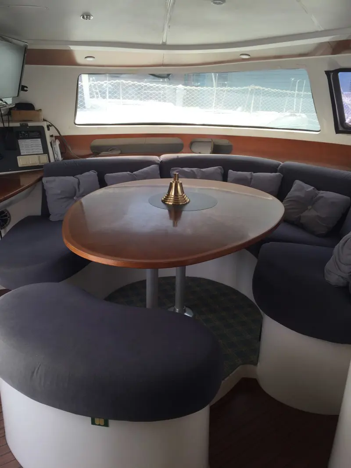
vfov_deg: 61.6
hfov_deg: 48.2
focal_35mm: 29
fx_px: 392
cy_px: 234
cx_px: 176
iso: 32
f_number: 2.2
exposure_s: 1/237
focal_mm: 4.15
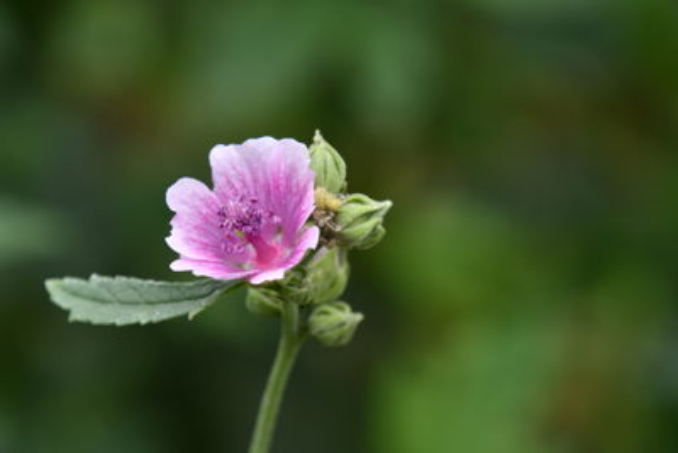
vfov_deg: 3.1
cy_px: 226
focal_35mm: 450
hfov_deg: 4.6
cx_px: 339
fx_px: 8478
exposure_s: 1/80
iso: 320
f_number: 9
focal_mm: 300
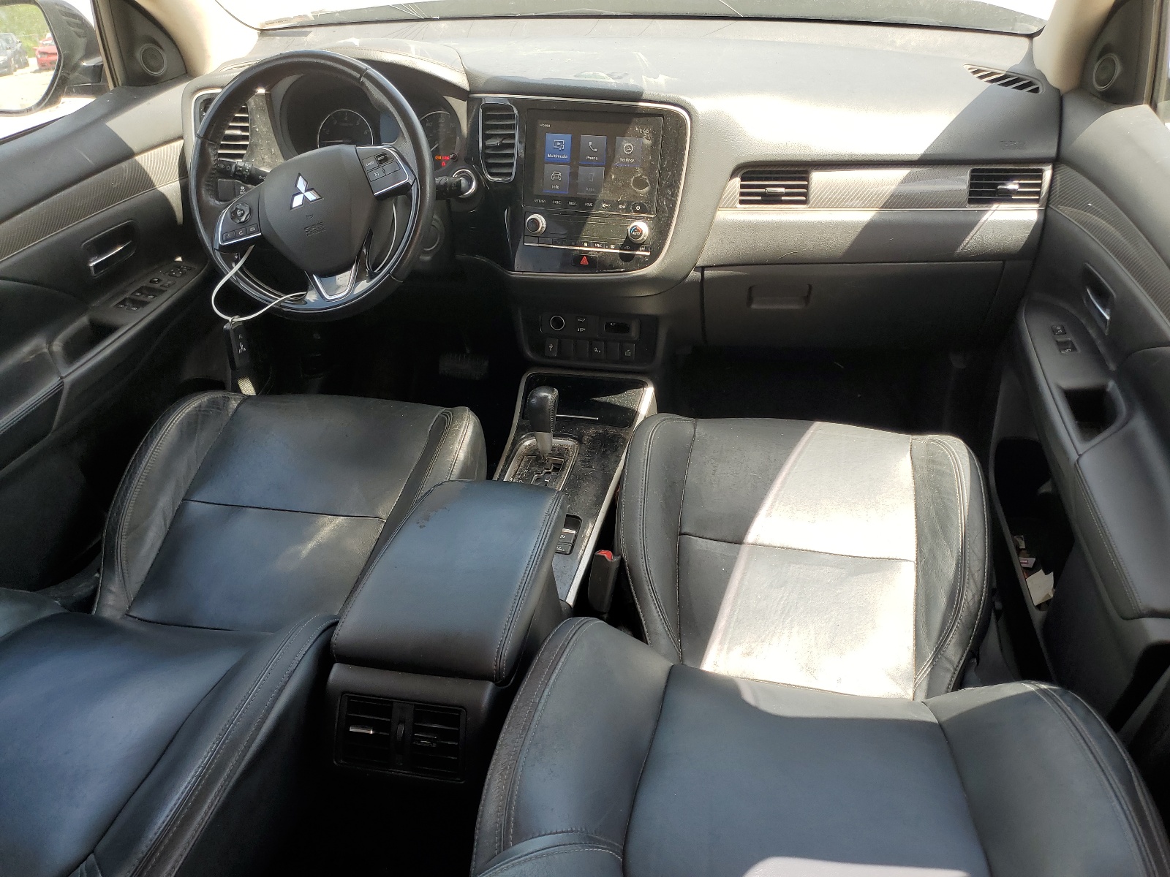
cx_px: 585
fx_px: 879
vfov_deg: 53.1
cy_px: 438
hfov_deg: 67.3
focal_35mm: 26
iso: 50
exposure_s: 1/370
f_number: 1.5
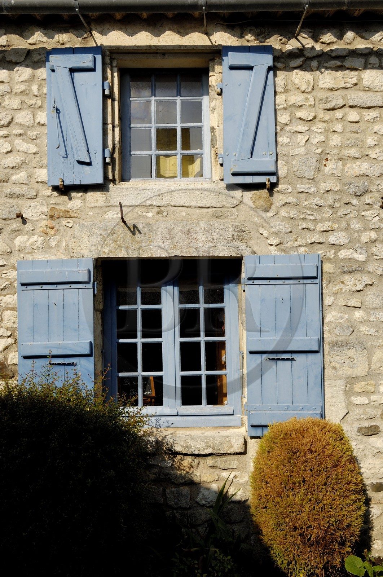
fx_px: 528
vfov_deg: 57.3
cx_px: 192
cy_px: 288
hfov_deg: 39.9
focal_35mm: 33
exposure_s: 1/160
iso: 100
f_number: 12
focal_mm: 22
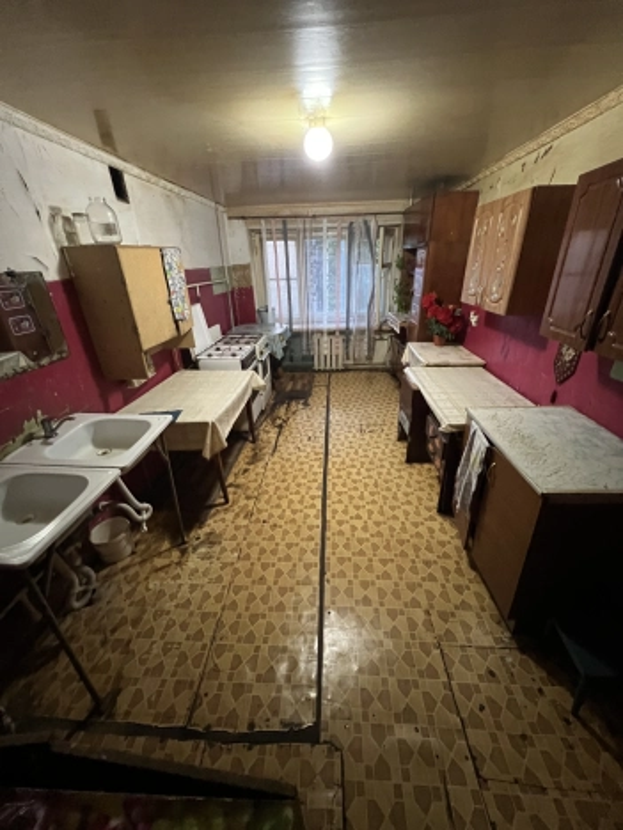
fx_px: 312
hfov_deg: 89.9
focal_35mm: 13
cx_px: 312
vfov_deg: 106.2
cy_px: 415
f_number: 1.8
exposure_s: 1/33
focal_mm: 1.57
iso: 800
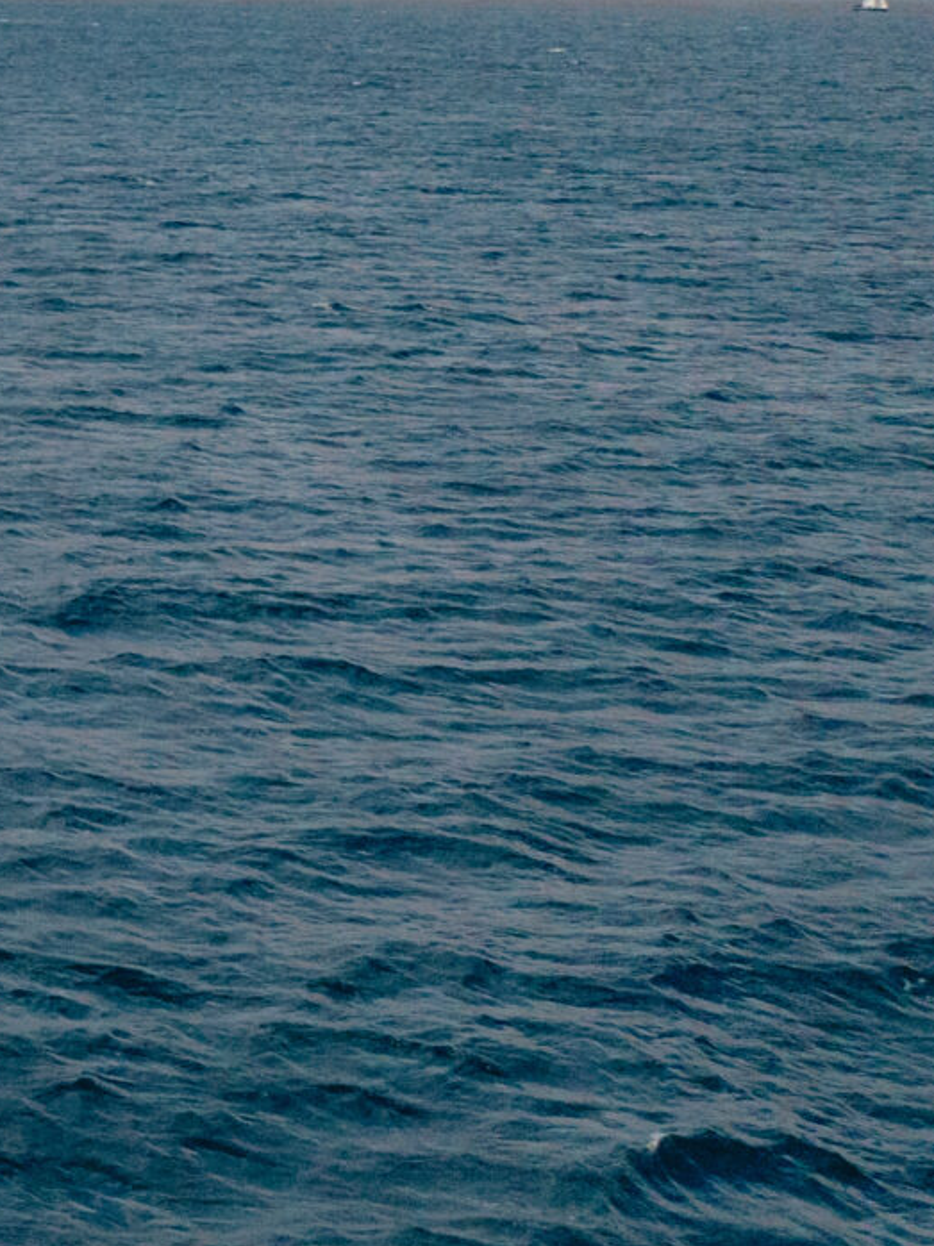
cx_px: -1225
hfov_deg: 13.1
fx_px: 3168
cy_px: 365
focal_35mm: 88
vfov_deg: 22.1
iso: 250
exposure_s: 1/1000
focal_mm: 12.29
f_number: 2.8
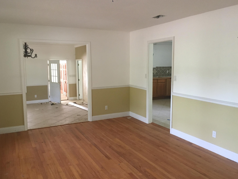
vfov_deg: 46.8
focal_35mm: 30
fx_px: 206
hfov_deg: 60.0
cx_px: 122
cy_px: 88
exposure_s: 1/30
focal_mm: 4.15
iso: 160
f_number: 2.2
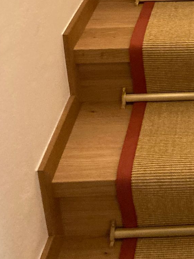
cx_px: 258
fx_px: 561
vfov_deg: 24.2
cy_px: -31
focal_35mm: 75
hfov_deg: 18.2
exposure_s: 1/33
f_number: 1.8
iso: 320
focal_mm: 3.99
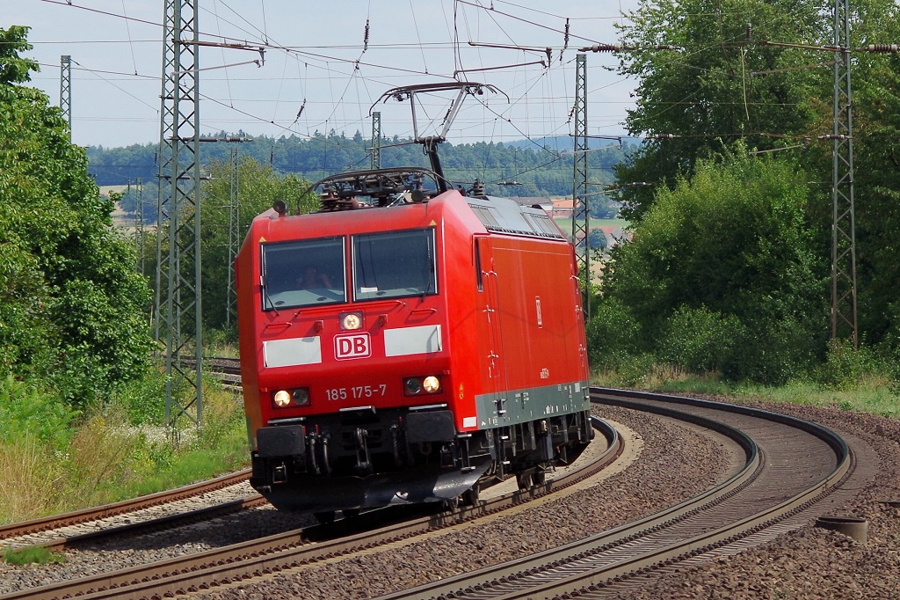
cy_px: 300
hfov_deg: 15.5
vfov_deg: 10.4
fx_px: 3299
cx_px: 450
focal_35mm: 132
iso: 200
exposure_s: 1/1000
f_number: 5.6
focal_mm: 87.5
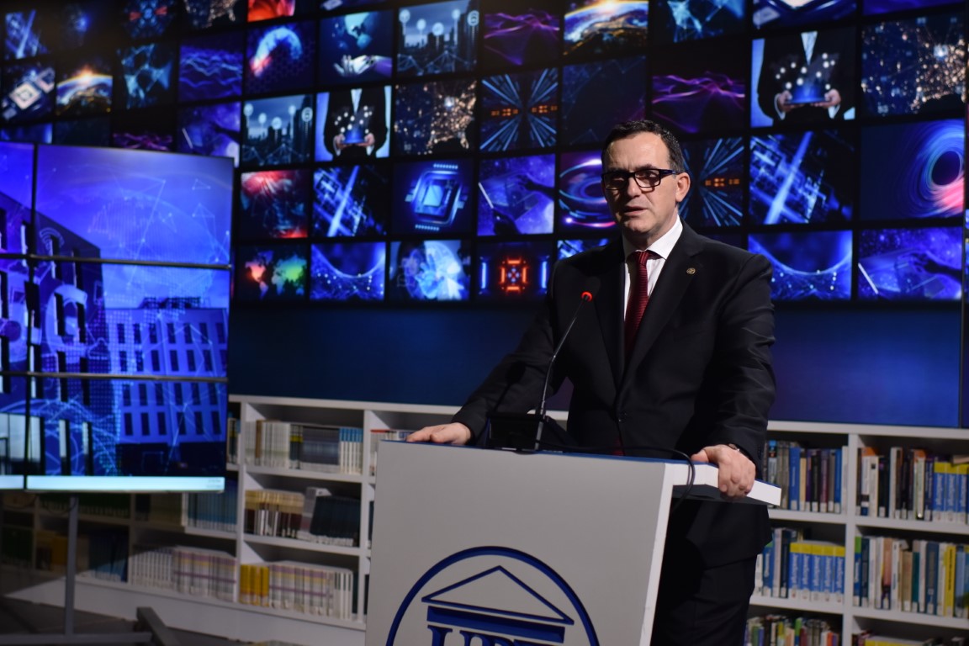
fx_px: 1413
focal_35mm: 52
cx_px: 484
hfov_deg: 37.9
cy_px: 323
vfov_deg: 25.8
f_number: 2.5
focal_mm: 35
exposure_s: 1/400
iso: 320
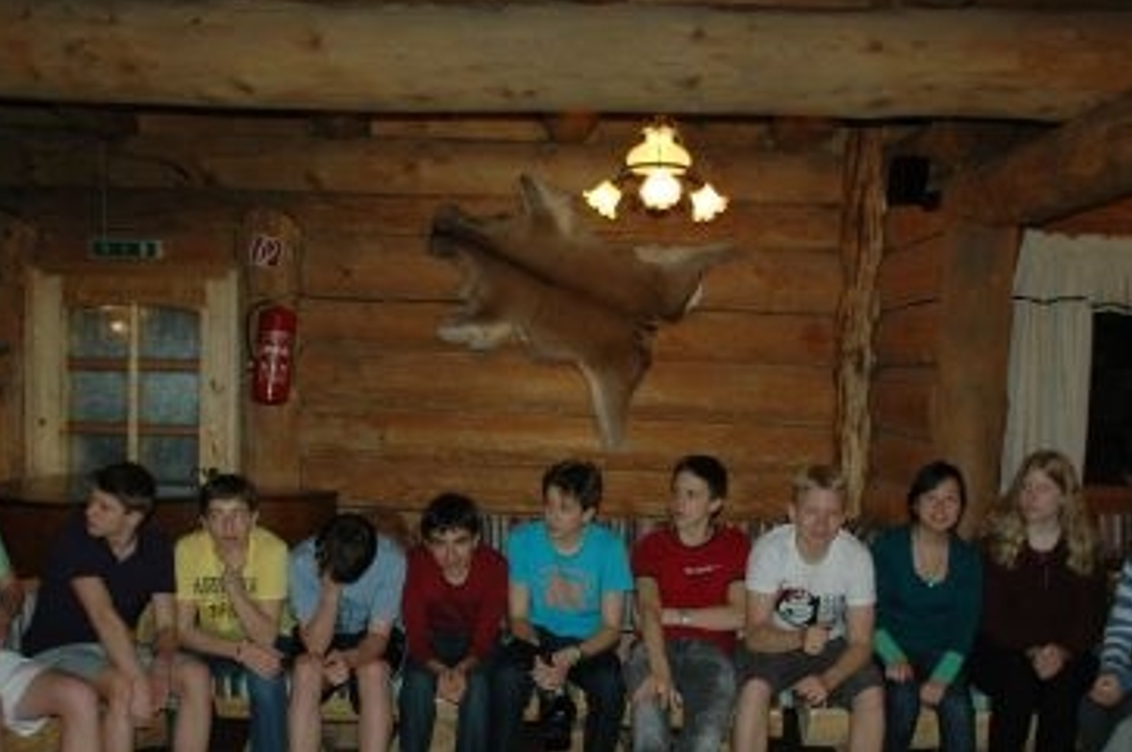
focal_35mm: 48
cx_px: 518
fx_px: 1500
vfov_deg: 27.7
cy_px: 562
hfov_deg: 41.3
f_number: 3.8
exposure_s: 1/60
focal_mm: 21
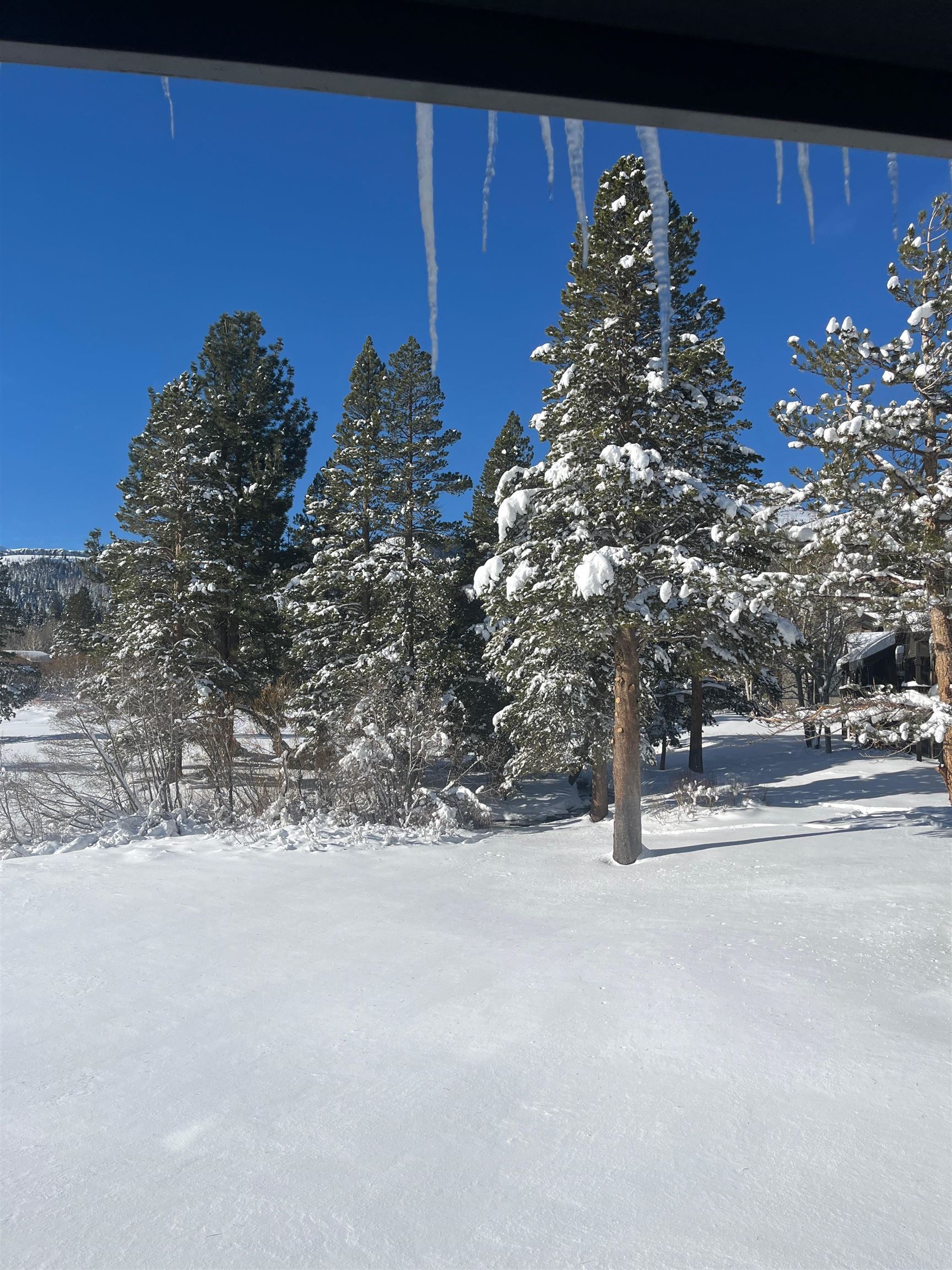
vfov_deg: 67.3
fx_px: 953
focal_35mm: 26
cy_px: 635
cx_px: 476
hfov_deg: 53.1
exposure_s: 1/7353
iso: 50
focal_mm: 5.1
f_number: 1.6
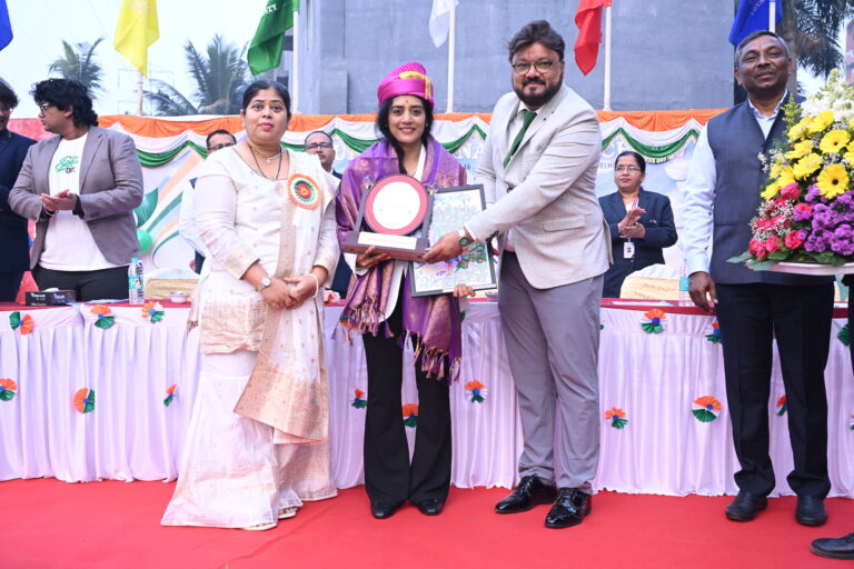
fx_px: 901
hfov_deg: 50.7
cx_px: 427
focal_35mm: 38
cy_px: 284
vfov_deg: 35.1
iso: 500
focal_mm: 38
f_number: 5
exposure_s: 1/125
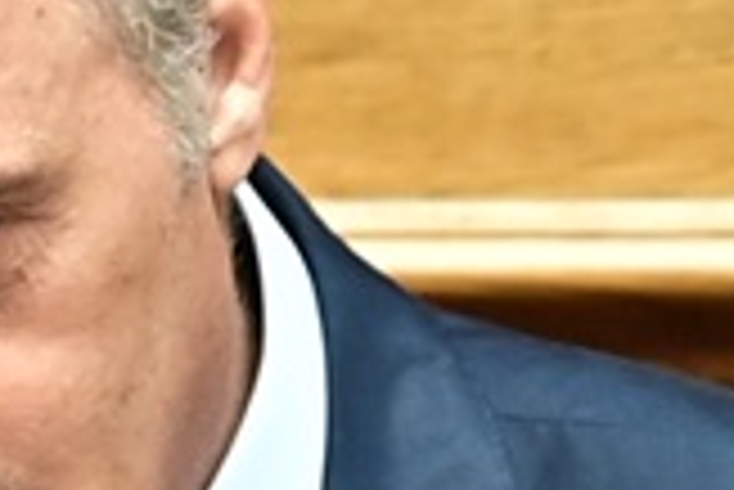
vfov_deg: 0.6
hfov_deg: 0.9
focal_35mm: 2206
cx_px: -675
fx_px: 45017
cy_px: 1263
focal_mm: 200
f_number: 3.5
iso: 640
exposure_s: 1/200
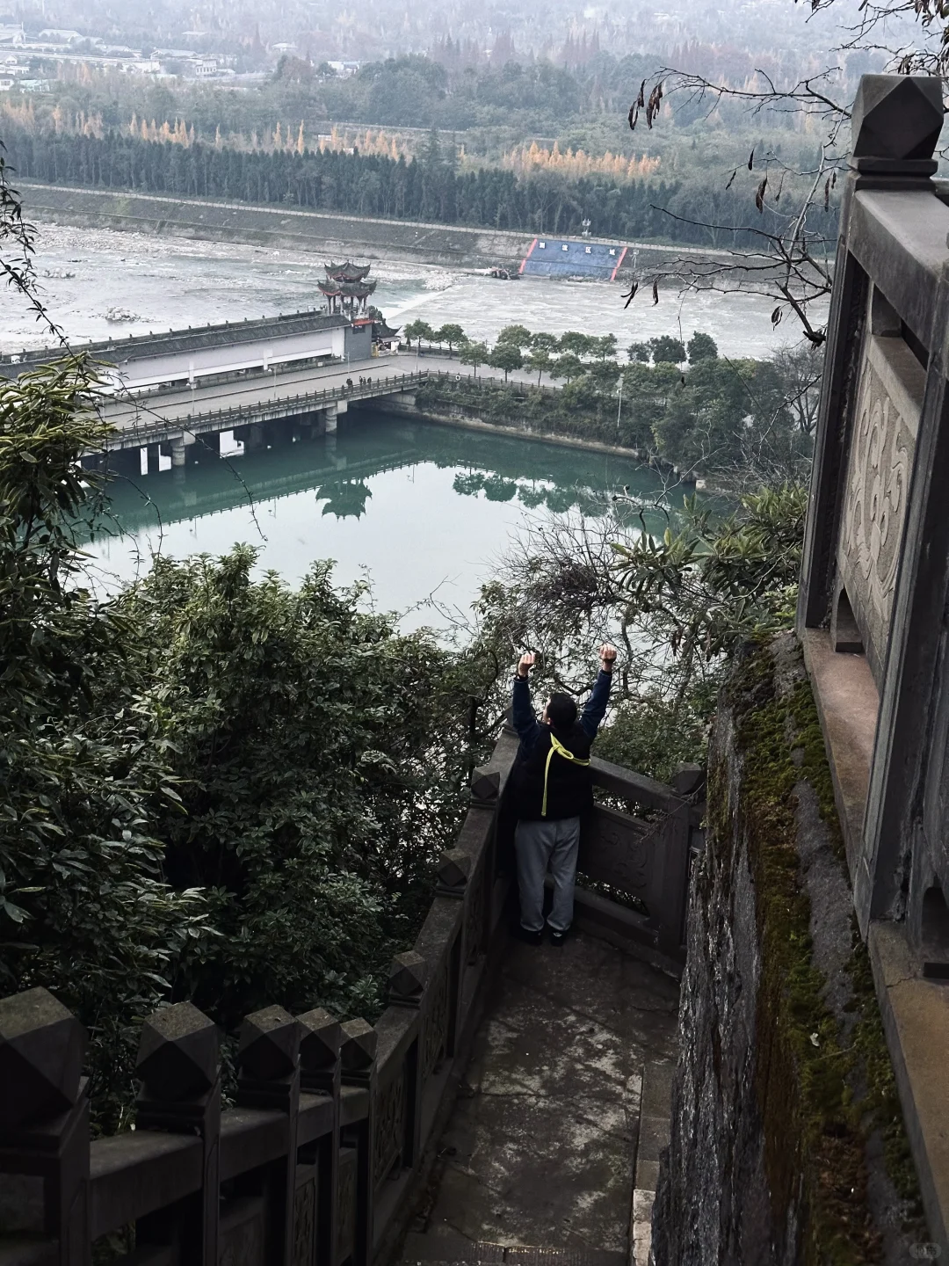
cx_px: 474
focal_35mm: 48
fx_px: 1755
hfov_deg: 30.3
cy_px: 633
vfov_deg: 39.7
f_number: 1.78
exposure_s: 1/60
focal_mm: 6.86
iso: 250
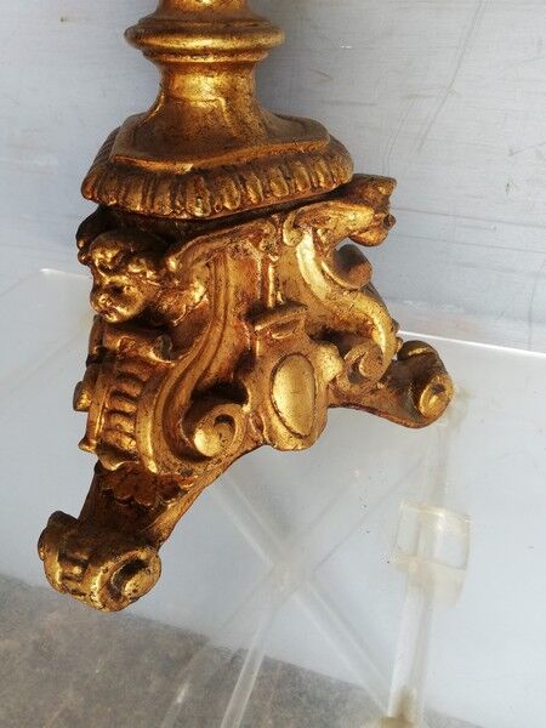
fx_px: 547
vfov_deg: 67.3
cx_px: 273
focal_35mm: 26
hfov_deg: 53.1
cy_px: 364
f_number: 2.2
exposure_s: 1/60
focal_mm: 3.81
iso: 125
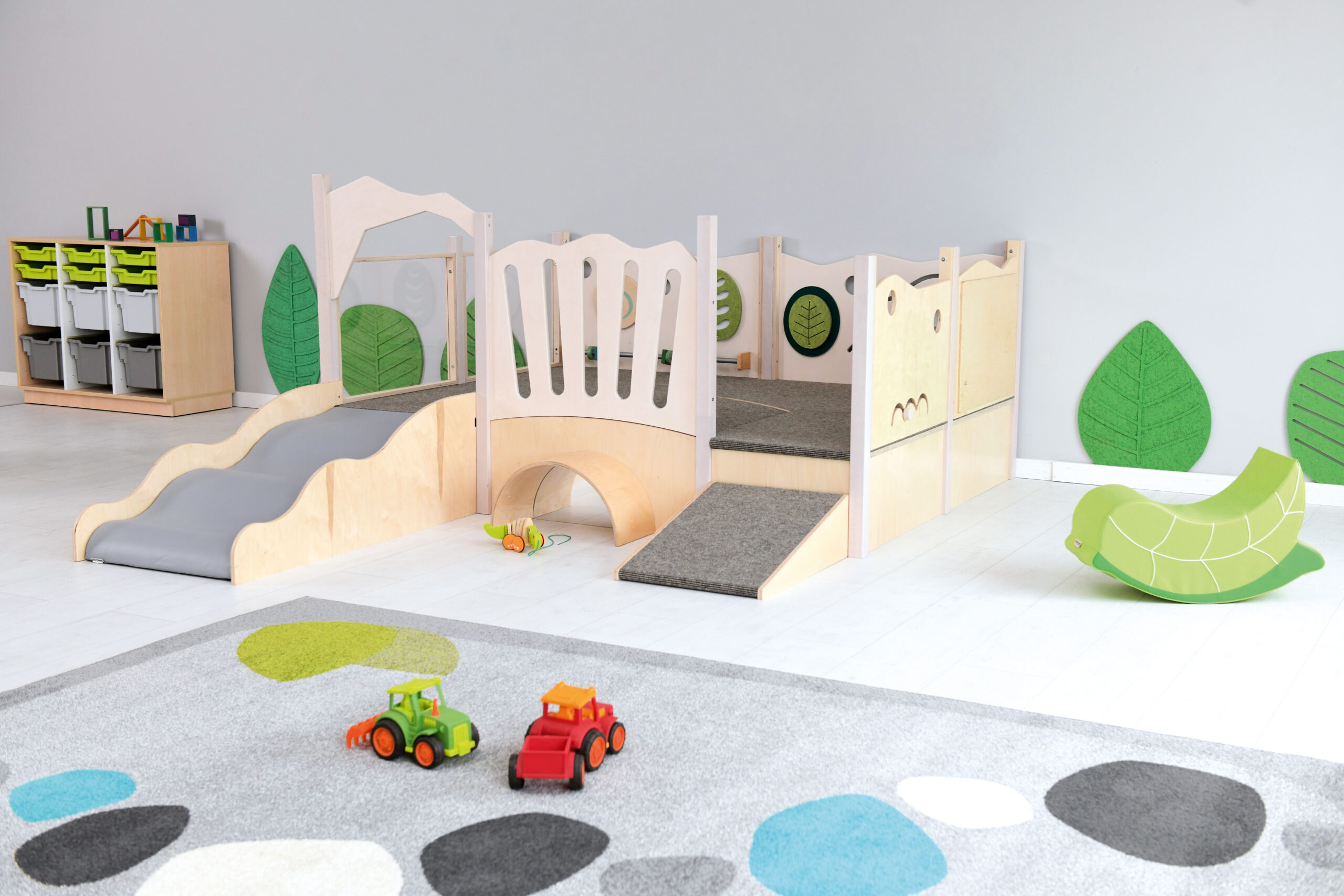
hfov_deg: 44.5
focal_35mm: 44
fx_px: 1643
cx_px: 672
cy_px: 448
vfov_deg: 30.5
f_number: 5.6
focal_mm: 44
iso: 1000
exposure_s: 1/160
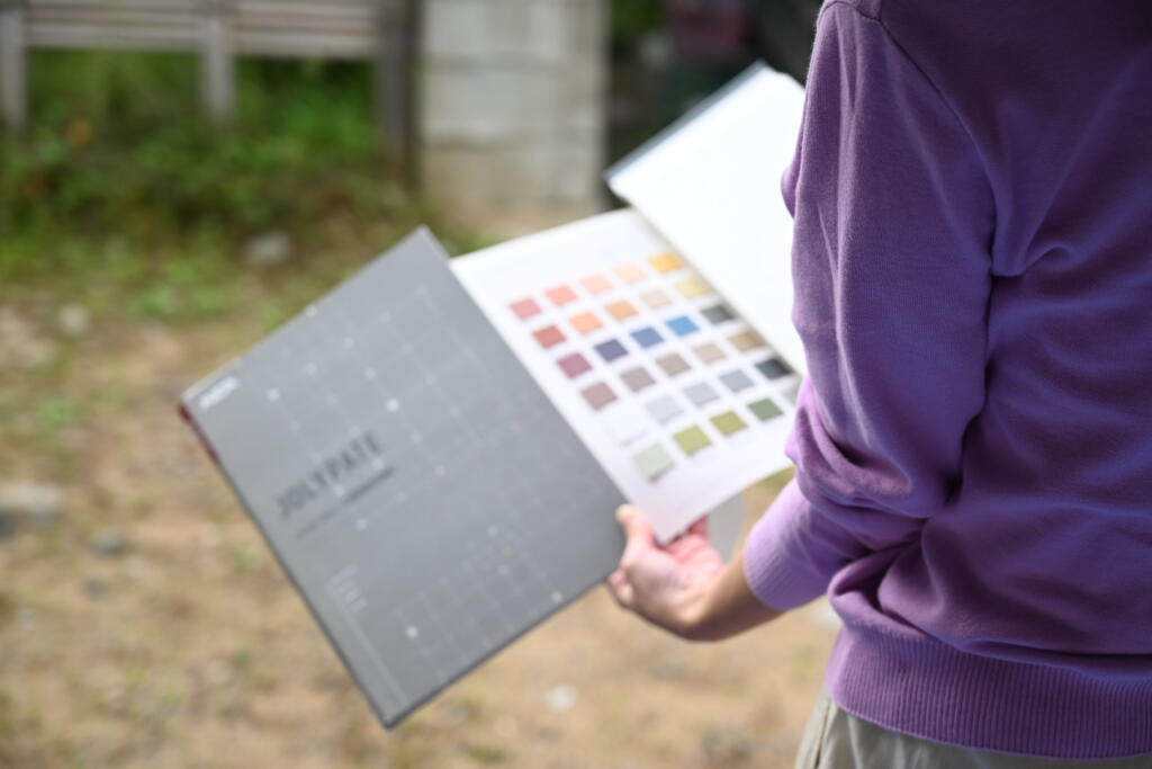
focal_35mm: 60
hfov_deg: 33.4
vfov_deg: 22.6
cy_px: 384
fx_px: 1920
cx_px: 576
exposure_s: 1/250
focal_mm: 60
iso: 100
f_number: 4
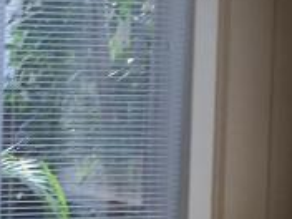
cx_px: -5
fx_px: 1426
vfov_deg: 8.8
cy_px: 121
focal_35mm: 169
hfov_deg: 11.6
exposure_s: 1/120
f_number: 2.2
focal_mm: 4.15
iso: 40
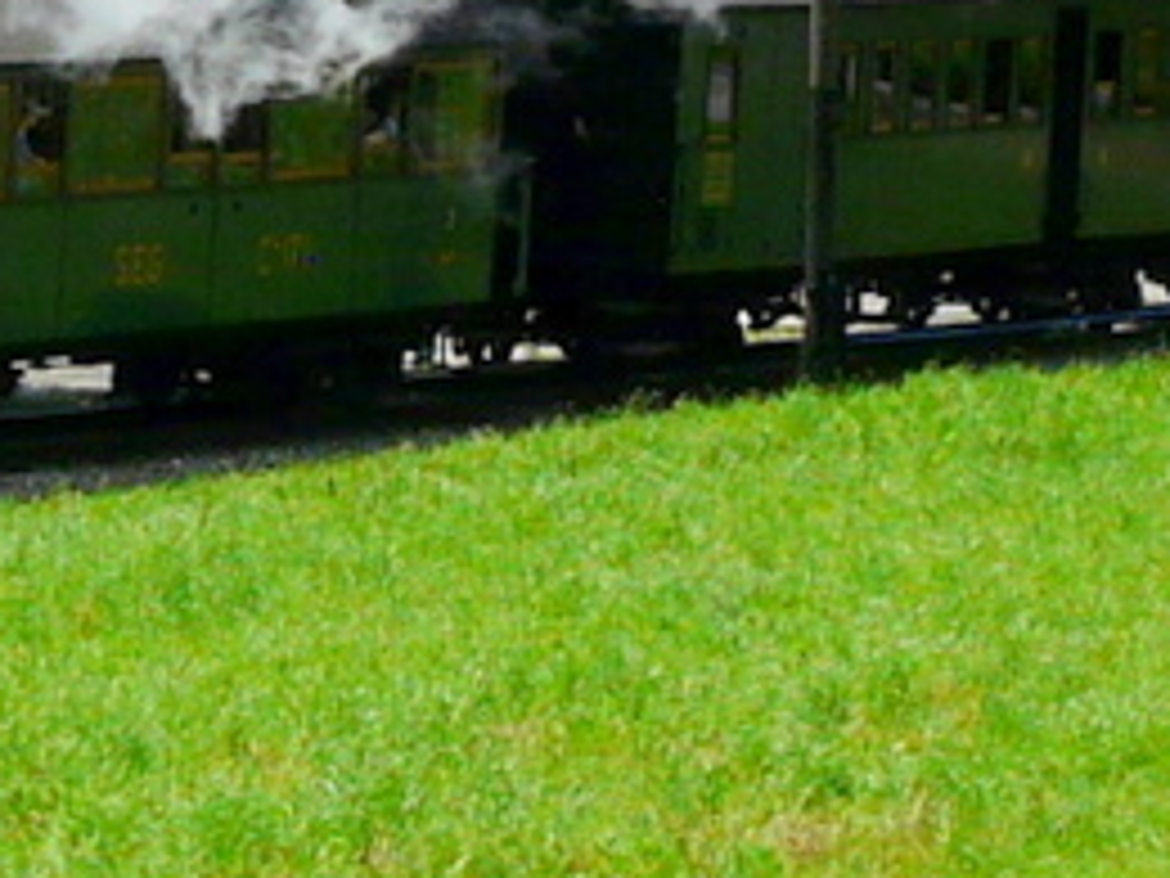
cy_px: -36
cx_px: 4
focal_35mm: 204
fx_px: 6895
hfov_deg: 9.6
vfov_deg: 7.2
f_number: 5.6
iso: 100
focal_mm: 8.8
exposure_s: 1/500
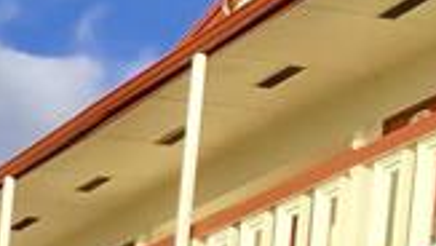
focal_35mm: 166
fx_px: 1921
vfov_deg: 6.7
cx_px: -524
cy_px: 735
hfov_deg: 11.3
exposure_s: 1/1199
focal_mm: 3.3
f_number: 2.4
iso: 25
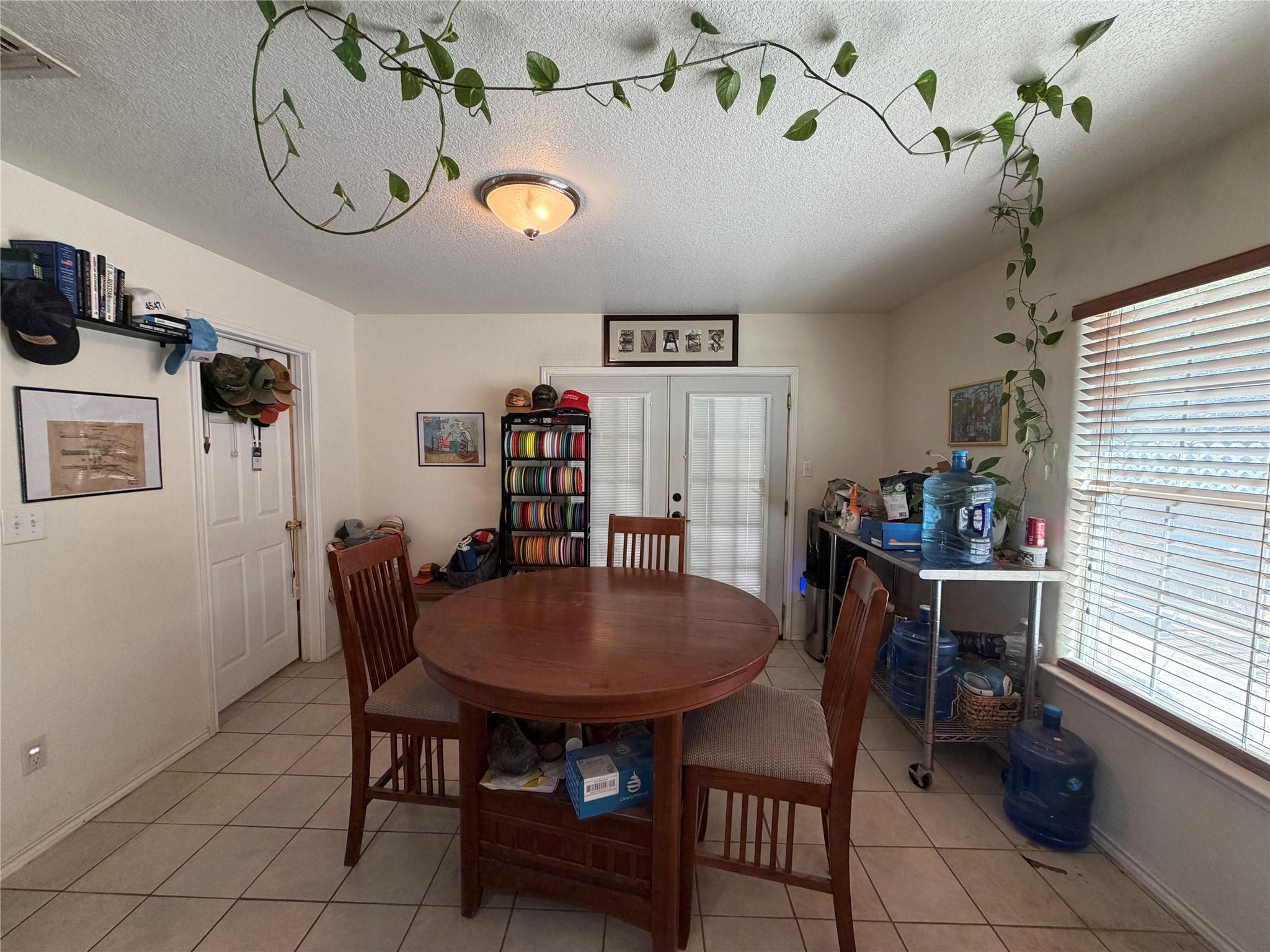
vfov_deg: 85.7
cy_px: 476
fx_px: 514
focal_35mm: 14
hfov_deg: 102.1
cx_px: 635
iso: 160
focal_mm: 2.22
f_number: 2.2
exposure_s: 1/60
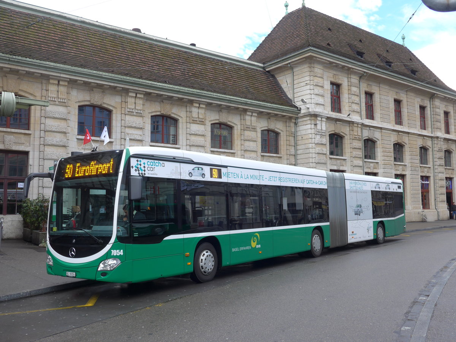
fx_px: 448
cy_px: 171
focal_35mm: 34
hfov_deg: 54.0
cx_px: 228
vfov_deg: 41.8
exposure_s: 1/250
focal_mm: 7
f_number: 2.8
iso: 80
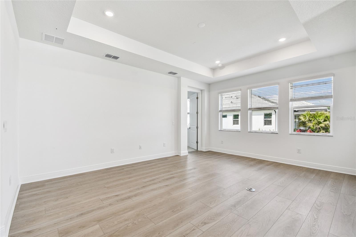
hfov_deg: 100.4
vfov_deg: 77.3
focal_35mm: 15
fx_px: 148
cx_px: 178
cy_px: 118
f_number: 7.1
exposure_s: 1/50
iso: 100
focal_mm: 10
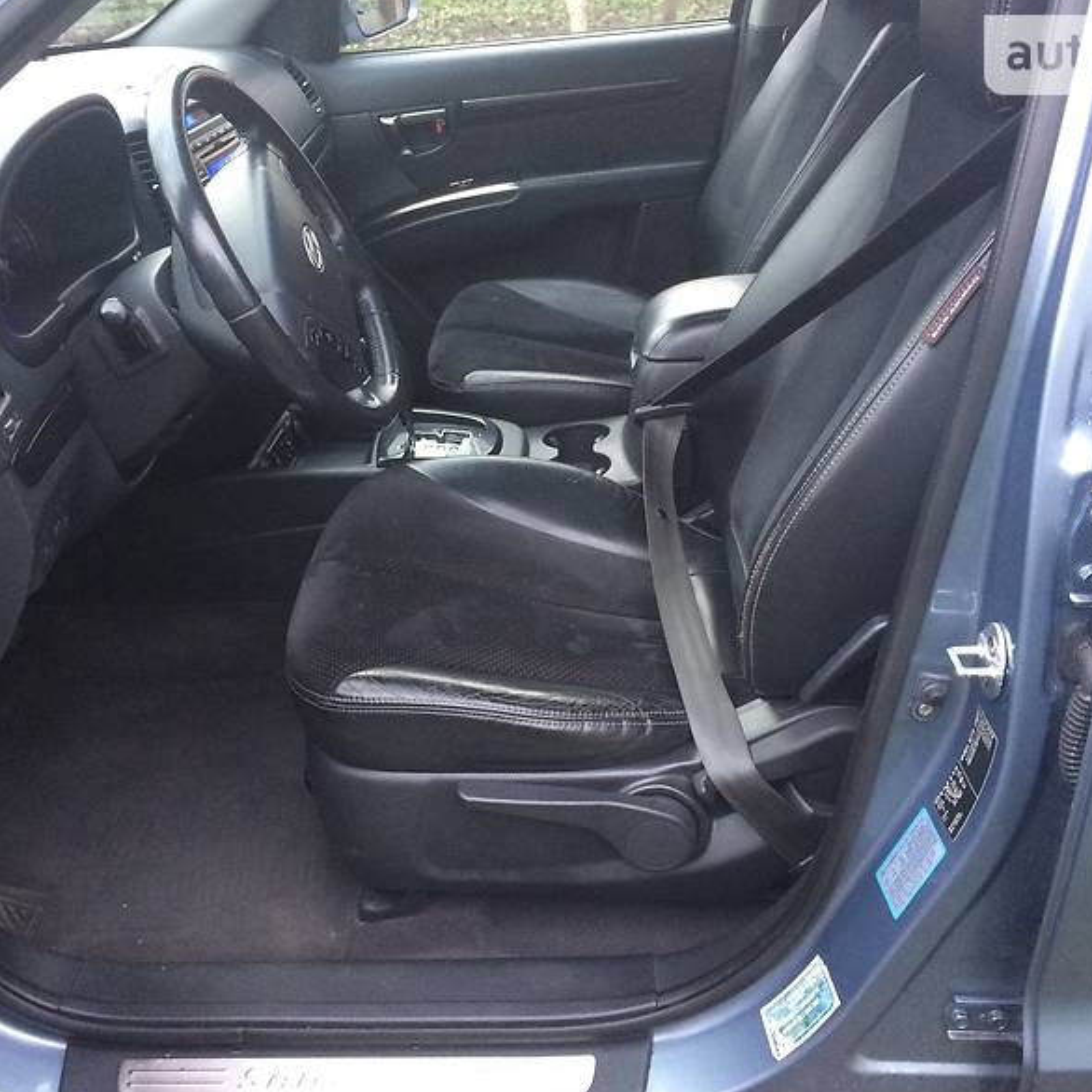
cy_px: 552
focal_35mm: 35
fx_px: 1249
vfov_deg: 47.2
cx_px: 535
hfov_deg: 47.2
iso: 200
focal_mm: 4.2
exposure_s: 1/33
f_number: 2.2
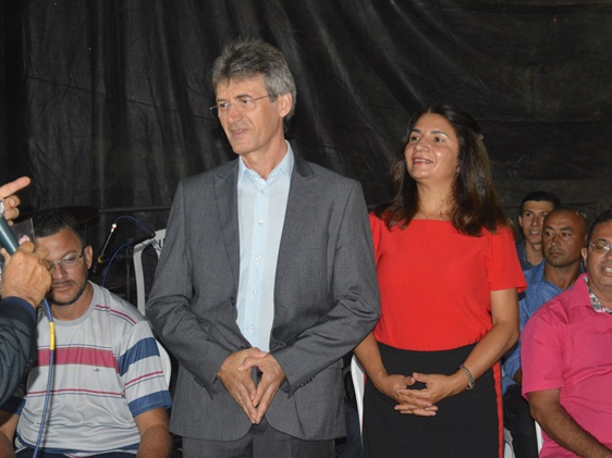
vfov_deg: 21.3
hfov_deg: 28.2
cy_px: 228
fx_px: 1219
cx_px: 325
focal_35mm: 69
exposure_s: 1/60
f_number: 5
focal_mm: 42
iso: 3200
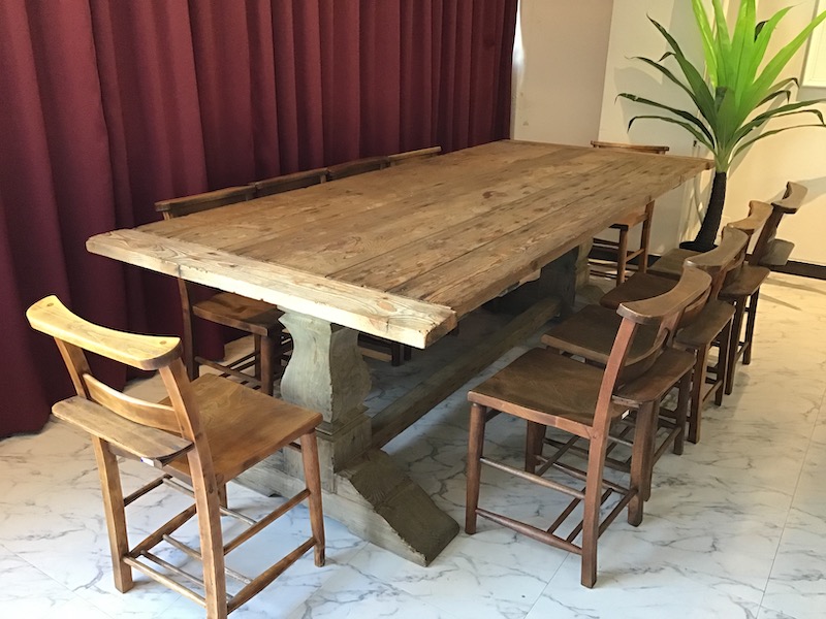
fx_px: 740
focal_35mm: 31
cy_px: 310
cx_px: 413
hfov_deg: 58.4
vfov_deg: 45.4
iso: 200
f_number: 2.4
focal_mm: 3.3
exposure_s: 1/33
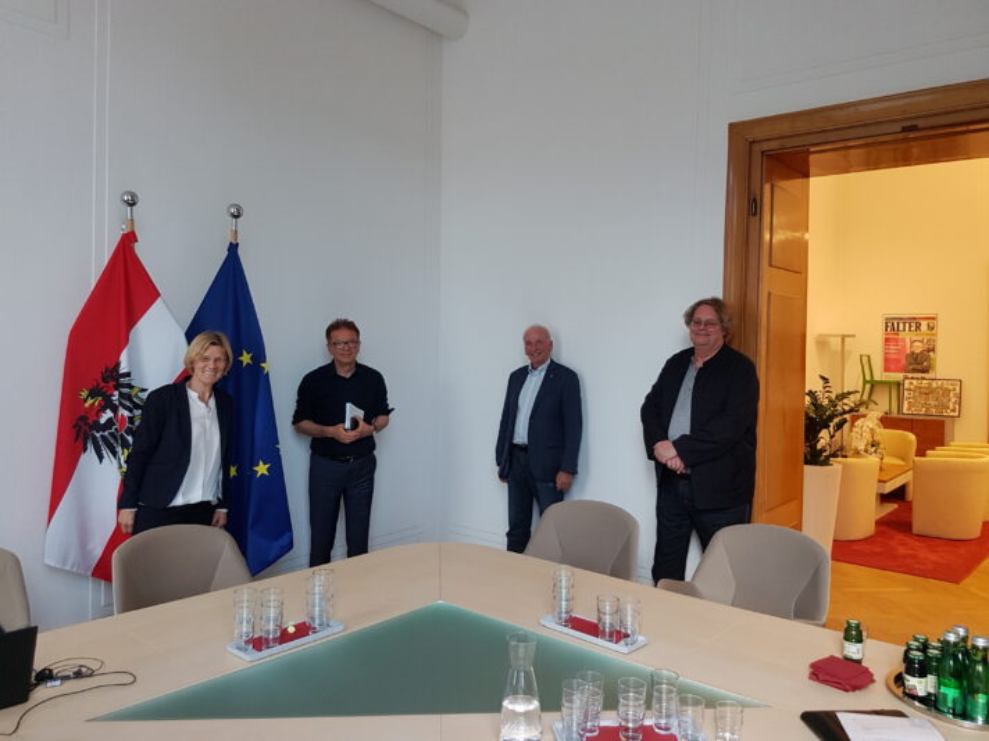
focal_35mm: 26
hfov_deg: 67.3
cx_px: 494
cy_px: 370
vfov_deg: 53.1
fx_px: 743
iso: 160
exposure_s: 1/50
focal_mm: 4.2
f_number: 1.7
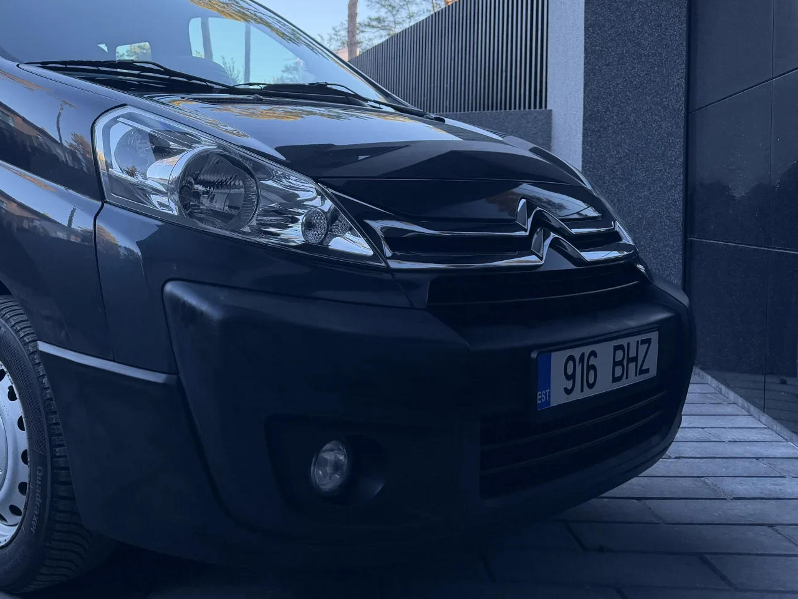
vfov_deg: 39.5
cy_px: 235
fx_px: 830
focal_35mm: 36
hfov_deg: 49.4
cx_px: 202
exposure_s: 1/228
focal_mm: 6.76
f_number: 1.78
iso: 160
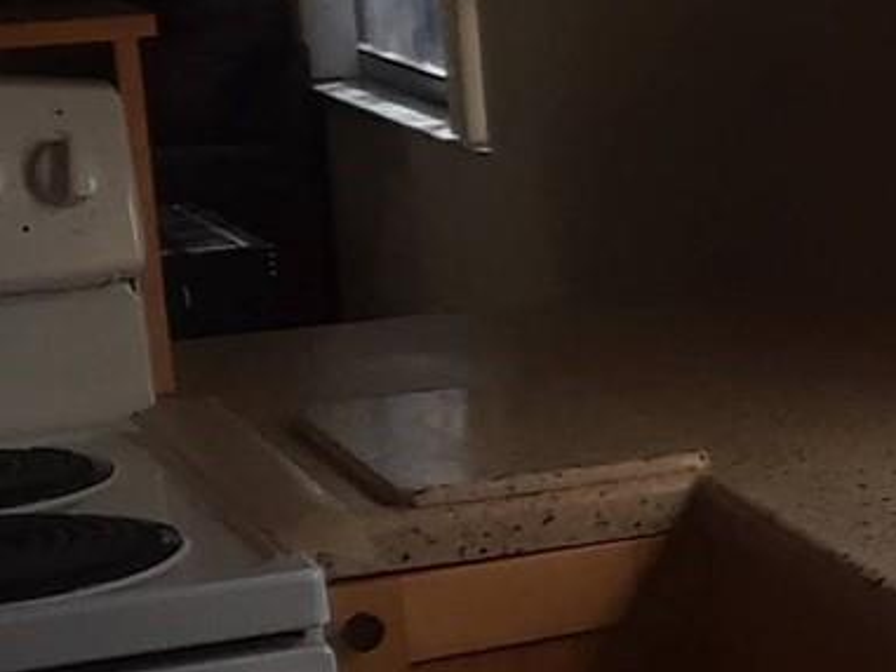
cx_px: 1315
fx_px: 3262
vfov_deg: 11.8
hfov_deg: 14.6
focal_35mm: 126
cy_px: 371
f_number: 1.9
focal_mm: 2.47
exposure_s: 1/369
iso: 40
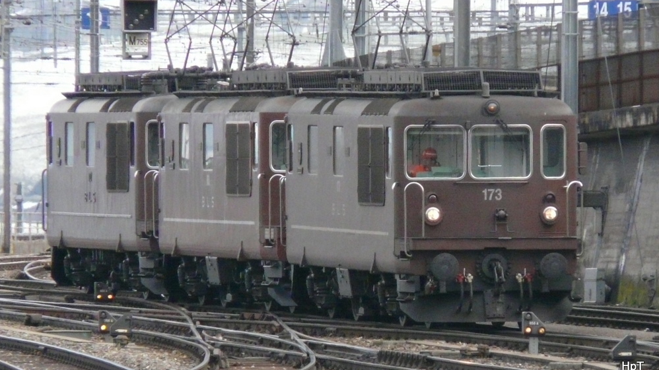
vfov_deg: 2.2
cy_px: 137
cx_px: 330
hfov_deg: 3.9
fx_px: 9574
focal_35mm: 548
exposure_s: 1/500
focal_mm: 82.4
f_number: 4.2
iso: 500
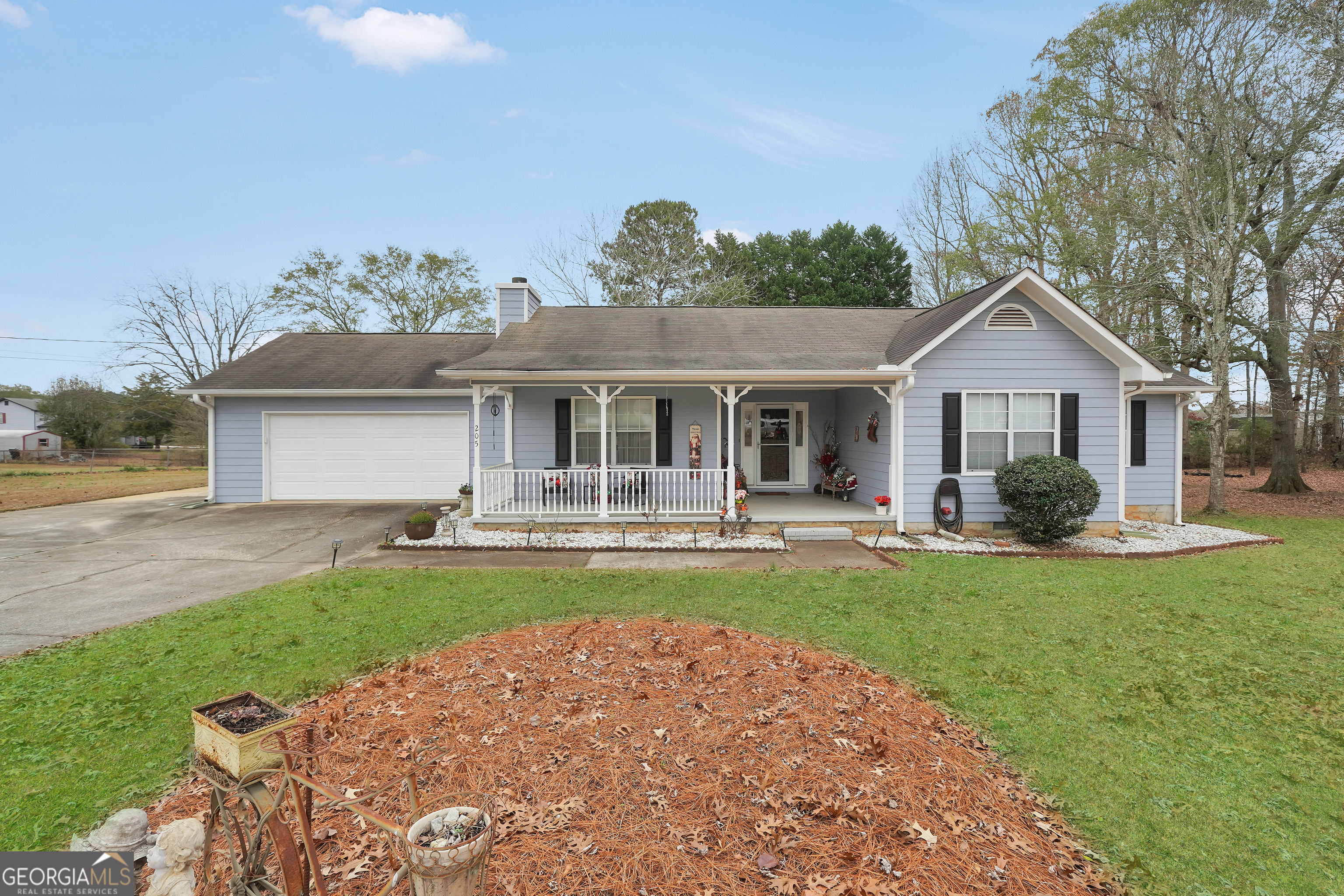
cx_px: 672
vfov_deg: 77.3
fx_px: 560
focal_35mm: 15
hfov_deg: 100.4
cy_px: 448
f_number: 4.5
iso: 100
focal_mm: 10
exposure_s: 1/80
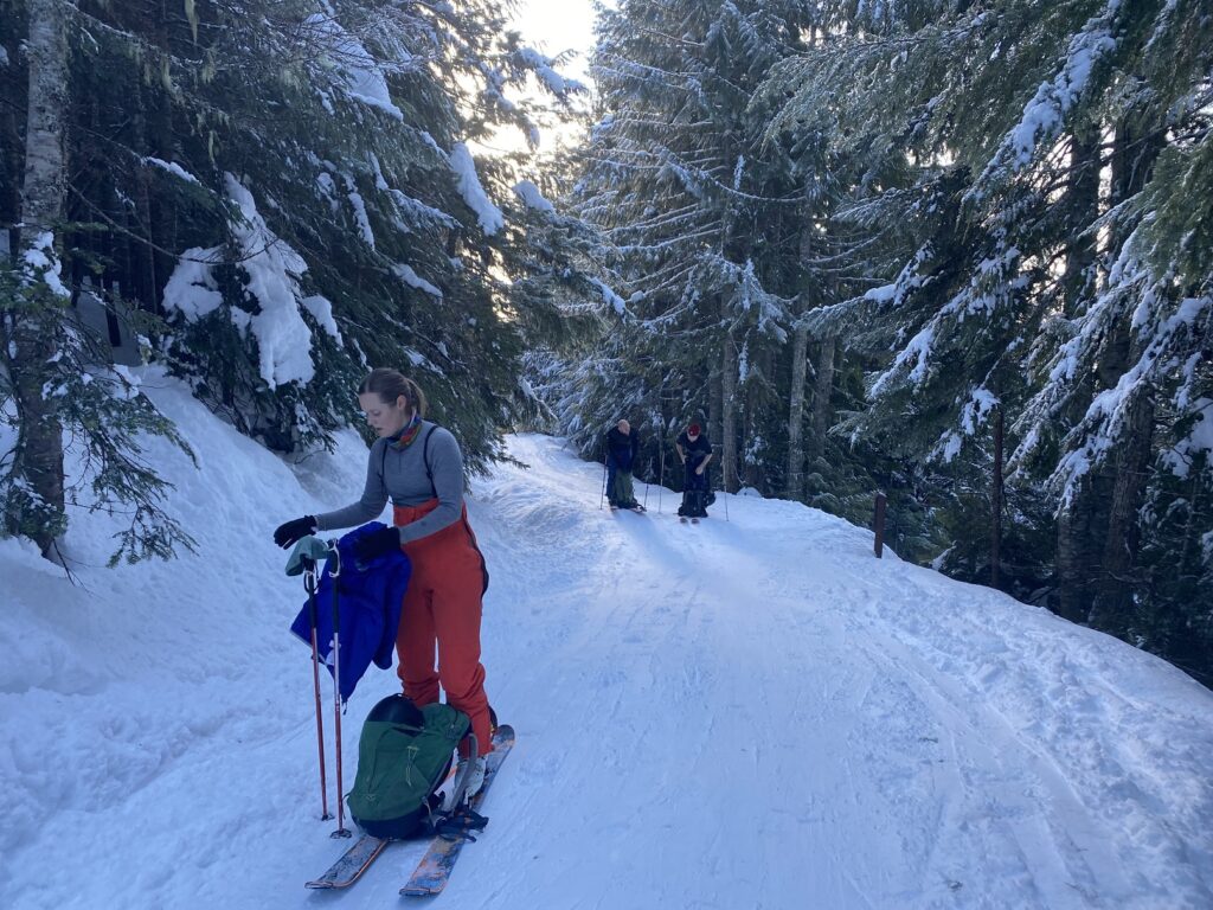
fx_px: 911
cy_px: 455
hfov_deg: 67.3
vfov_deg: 53.1
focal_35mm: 26
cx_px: 606
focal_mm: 4.25
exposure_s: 1/122
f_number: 1.8
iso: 40
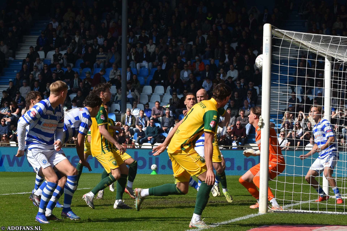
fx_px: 1012
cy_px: 116
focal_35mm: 105
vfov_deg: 13.0
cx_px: 174
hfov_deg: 19.5
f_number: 5.6
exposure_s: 1/1000
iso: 180
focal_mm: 70
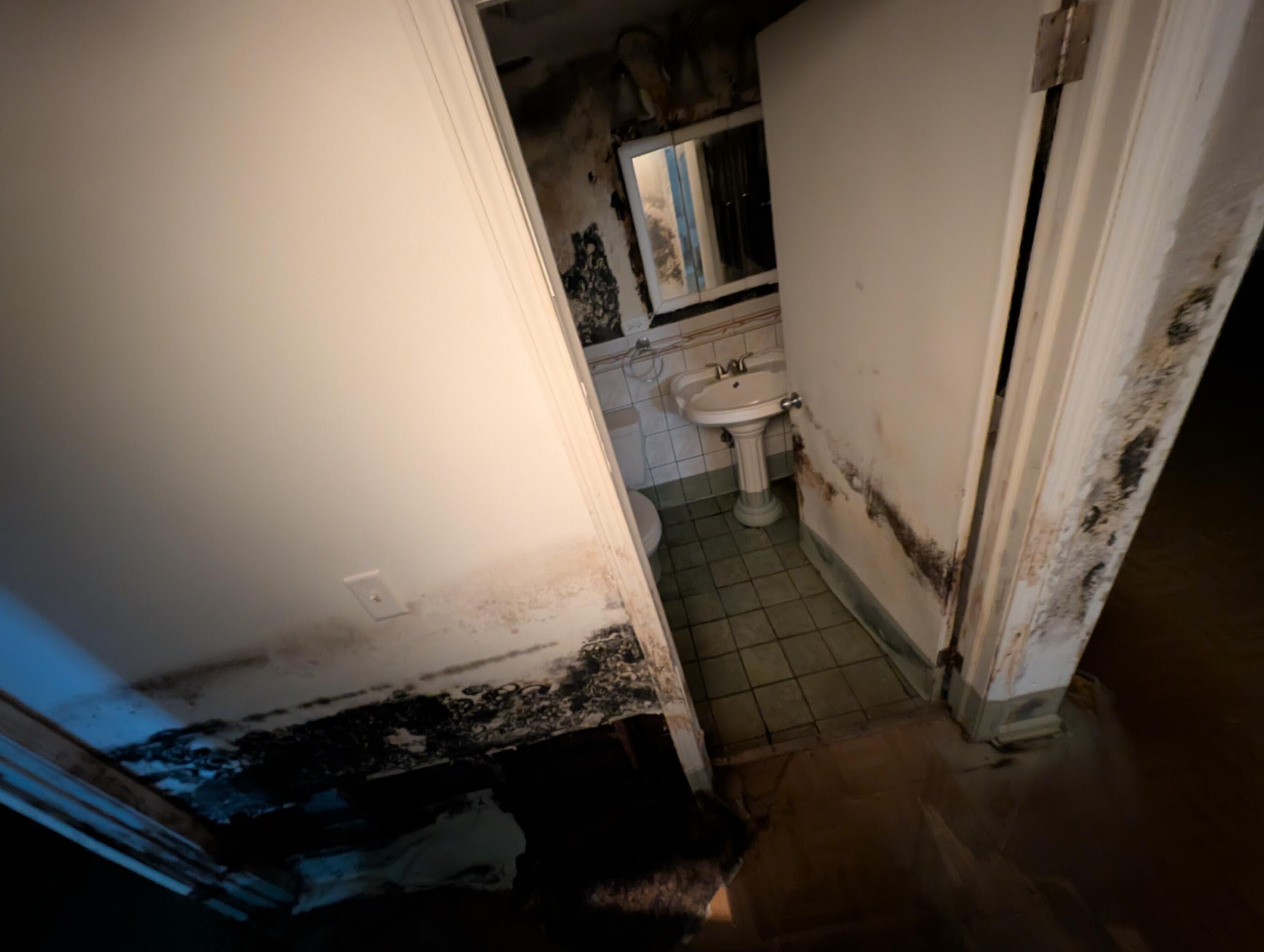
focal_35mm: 12
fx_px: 439
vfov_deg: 94.6
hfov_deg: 110.5
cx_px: 632
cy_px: 476
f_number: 1.95
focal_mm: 2.23
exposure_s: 1/10.9
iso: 3912
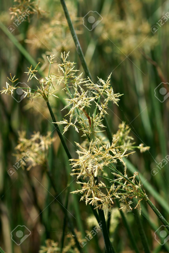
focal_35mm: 150
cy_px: 126
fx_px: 1057
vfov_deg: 13.7
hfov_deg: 9.1
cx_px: 84
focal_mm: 100
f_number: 6.3
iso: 100
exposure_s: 1/320
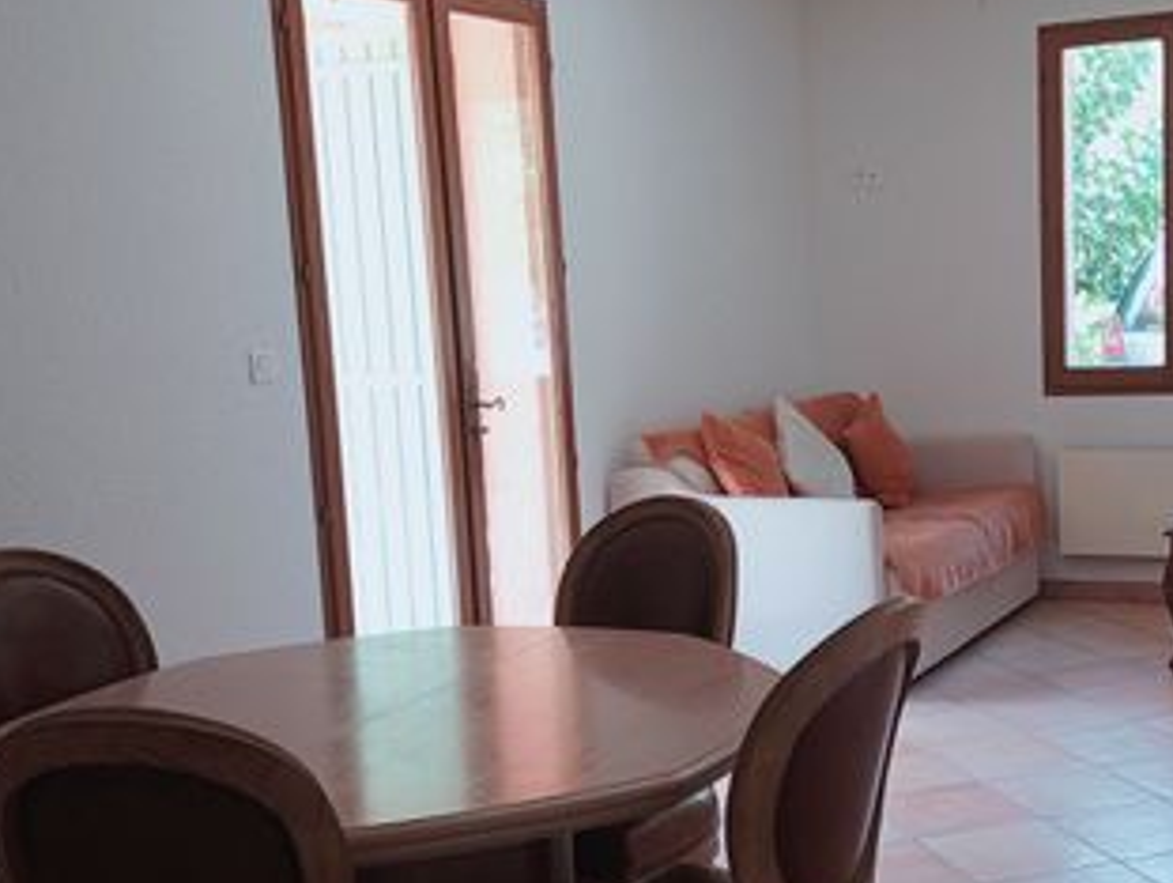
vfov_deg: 27.0
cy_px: 513
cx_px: 747
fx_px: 1832
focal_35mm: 54
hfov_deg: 35.3
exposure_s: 1/33.3
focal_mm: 4.04
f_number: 1.8
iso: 252
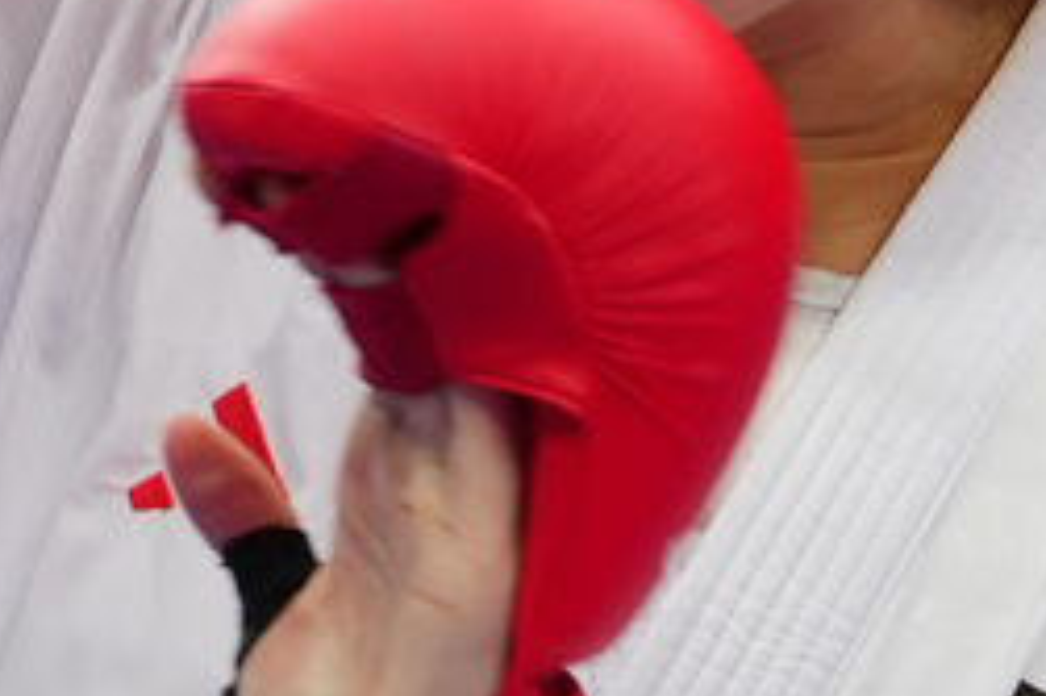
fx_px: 49941
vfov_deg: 0.8
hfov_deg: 1.2
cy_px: 225
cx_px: 600
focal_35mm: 1720
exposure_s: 1/1000
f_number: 2.8
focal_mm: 180
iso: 400
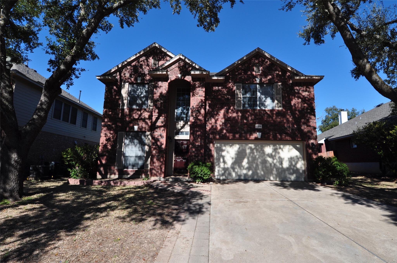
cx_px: 198
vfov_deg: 67.2
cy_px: 132
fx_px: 198
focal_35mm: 18
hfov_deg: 90.1
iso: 200
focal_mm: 12
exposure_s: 1/250
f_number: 10
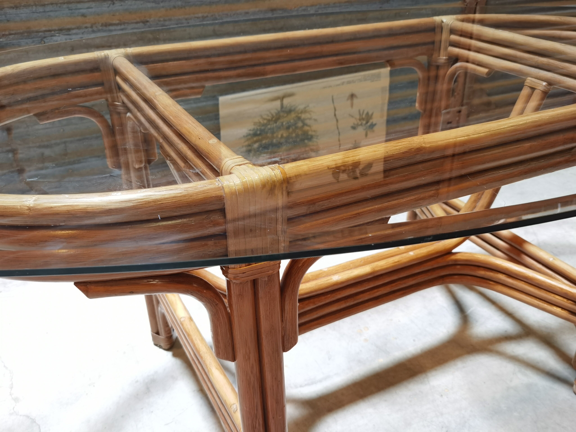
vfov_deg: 44.2
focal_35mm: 32
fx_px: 532
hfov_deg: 56.8
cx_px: 288
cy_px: 216
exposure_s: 1/33.3
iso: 320
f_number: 1.9
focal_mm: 6.71
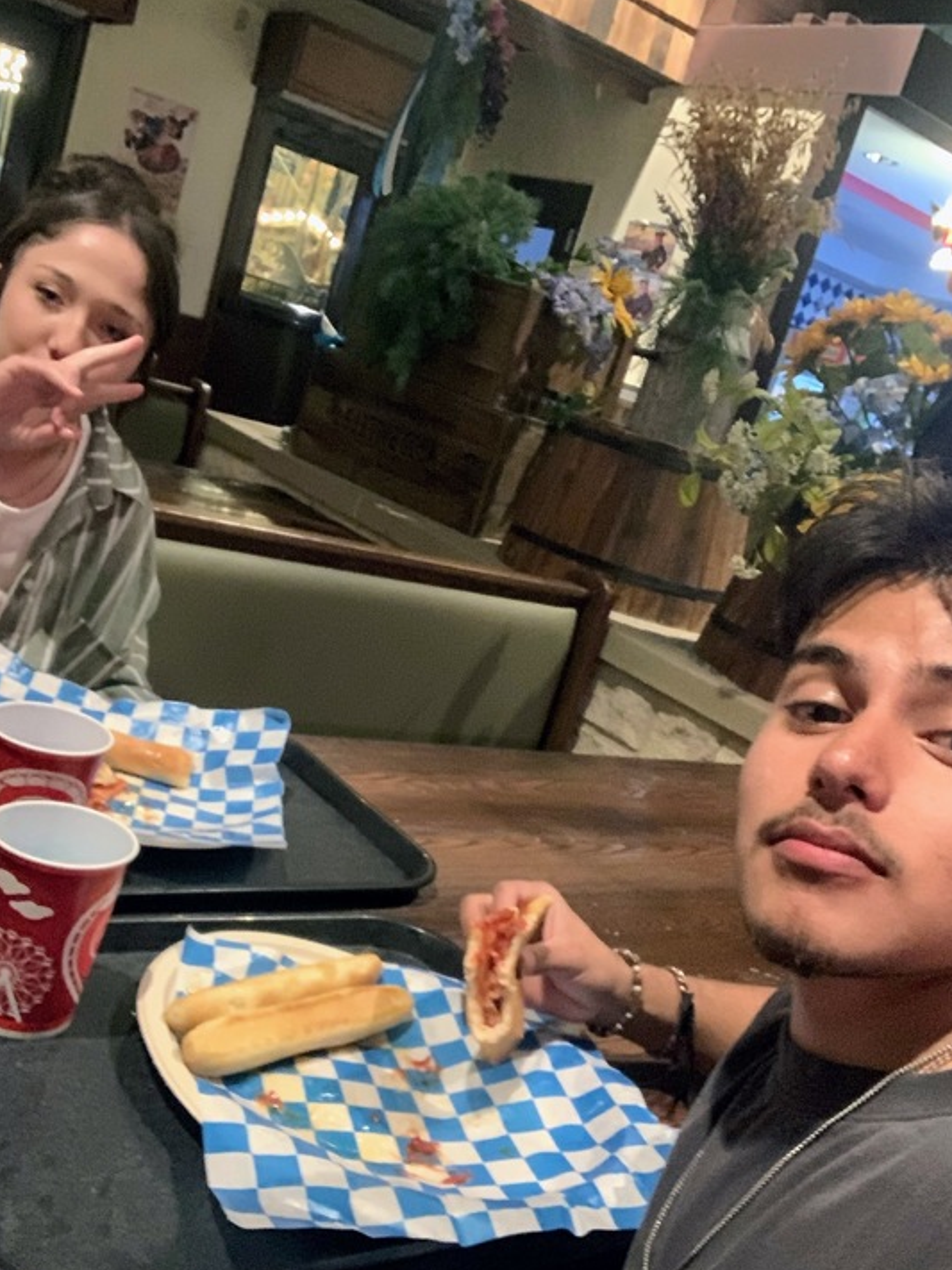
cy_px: 707
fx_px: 1320
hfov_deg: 39.6
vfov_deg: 51.3
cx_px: 447
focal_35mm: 36
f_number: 2.2
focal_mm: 2.87
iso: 500
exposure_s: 1/20
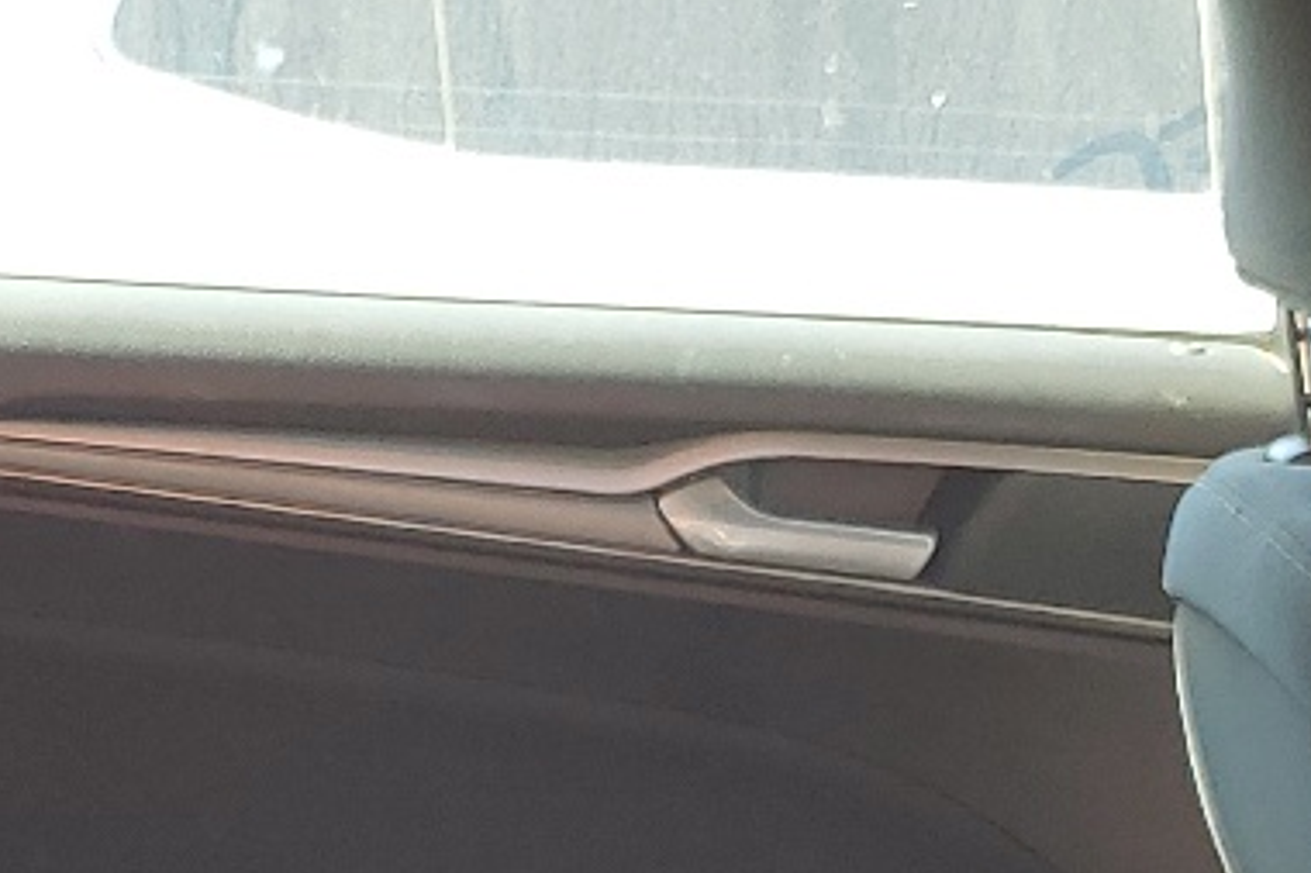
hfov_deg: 17.9
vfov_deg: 10.5
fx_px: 4149
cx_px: 424
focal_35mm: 114
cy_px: 2008
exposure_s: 1/172
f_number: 1.5
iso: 50
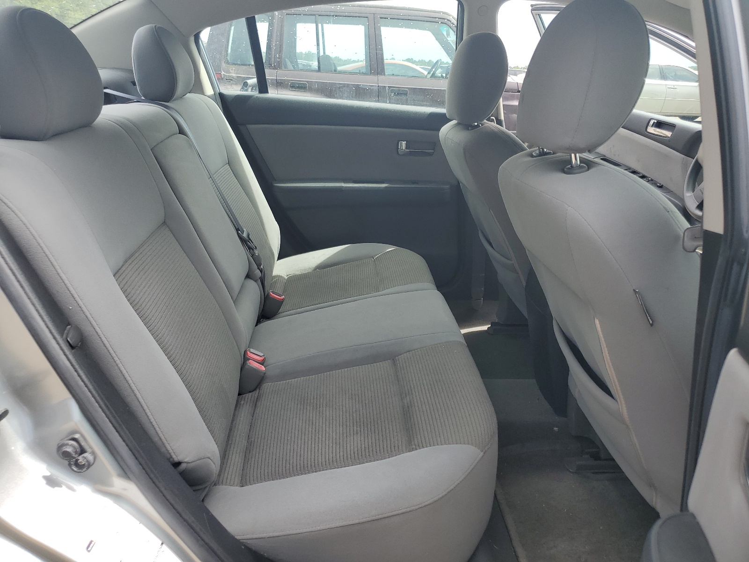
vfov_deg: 53.1
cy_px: 281
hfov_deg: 67.3
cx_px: 374
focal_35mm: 26
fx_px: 563
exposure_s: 1/556
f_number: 1.5
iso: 50
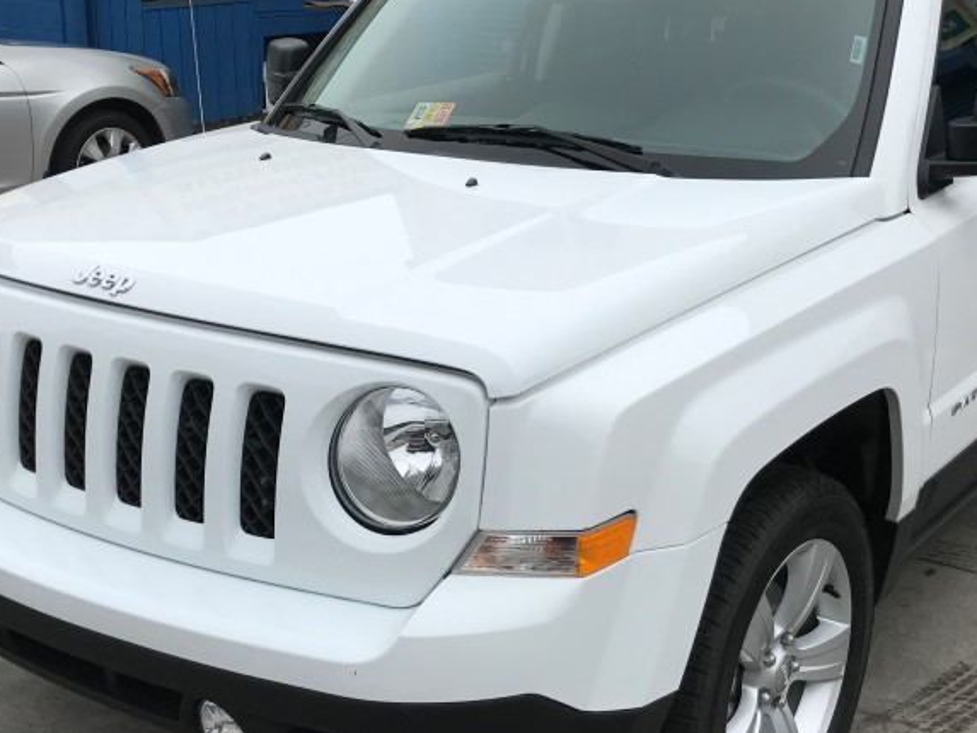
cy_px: 375
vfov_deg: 29.1
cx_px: 493
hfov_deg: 38.2
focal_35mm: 50
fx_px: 1411
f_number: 1.8
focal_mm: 3.99
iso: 20
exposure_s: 1/3096
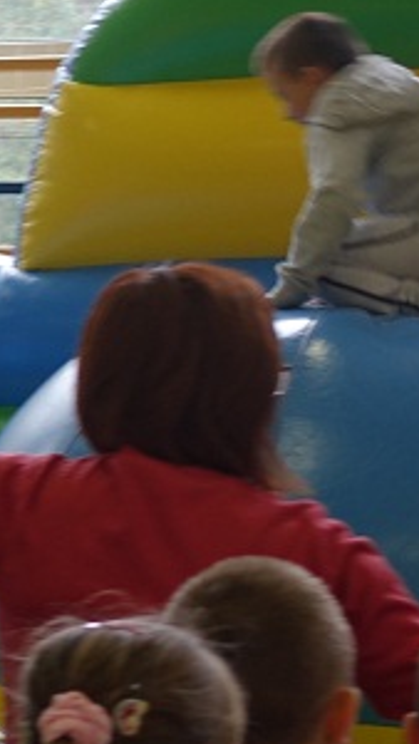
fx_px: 3315
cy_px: 258
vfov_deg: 12.8
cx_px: -894
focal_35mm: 168
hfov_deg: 6.5
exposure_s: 1/50
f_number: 2.8
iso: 160
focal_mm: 16.09
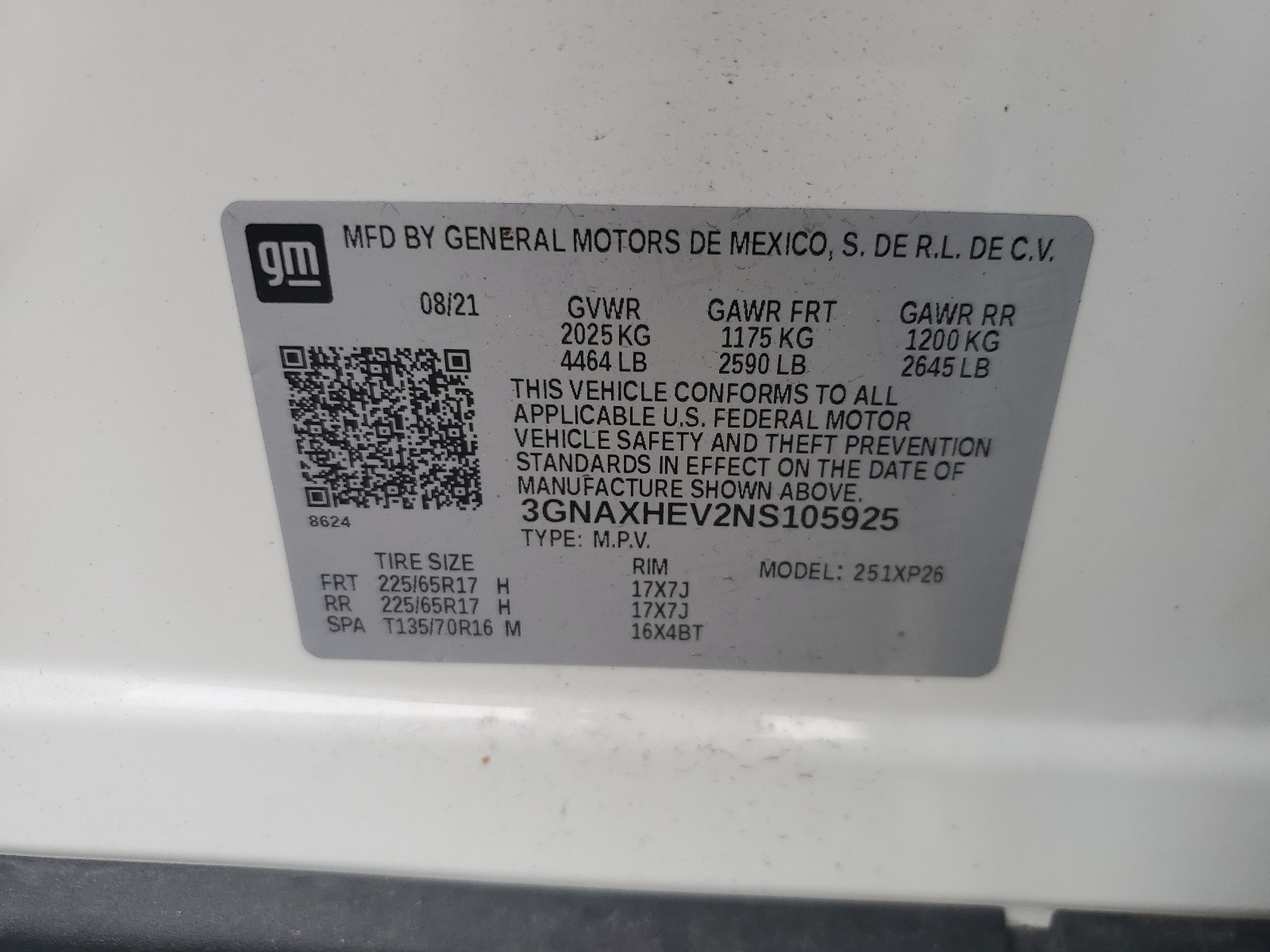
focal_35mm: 26
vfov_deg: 53.1
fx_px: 954
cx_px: 635
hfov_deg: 67.3
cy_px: 476
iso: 50
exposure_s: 1/128
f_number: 1.5
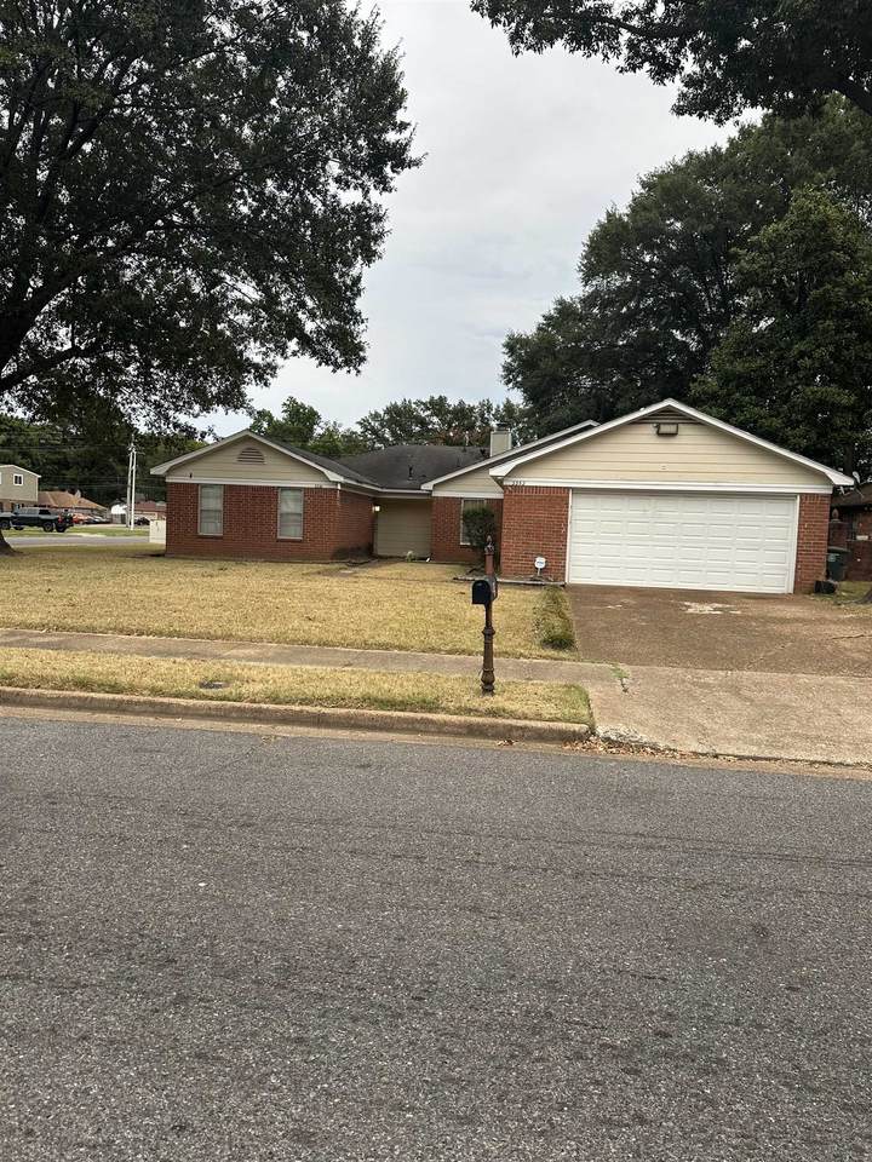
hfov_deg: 56.8
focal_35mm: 24
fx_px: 806
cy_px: 581
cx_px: 436
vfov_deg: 71.6
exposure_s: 1/121
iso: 100
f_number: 1.78
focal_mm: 6.86
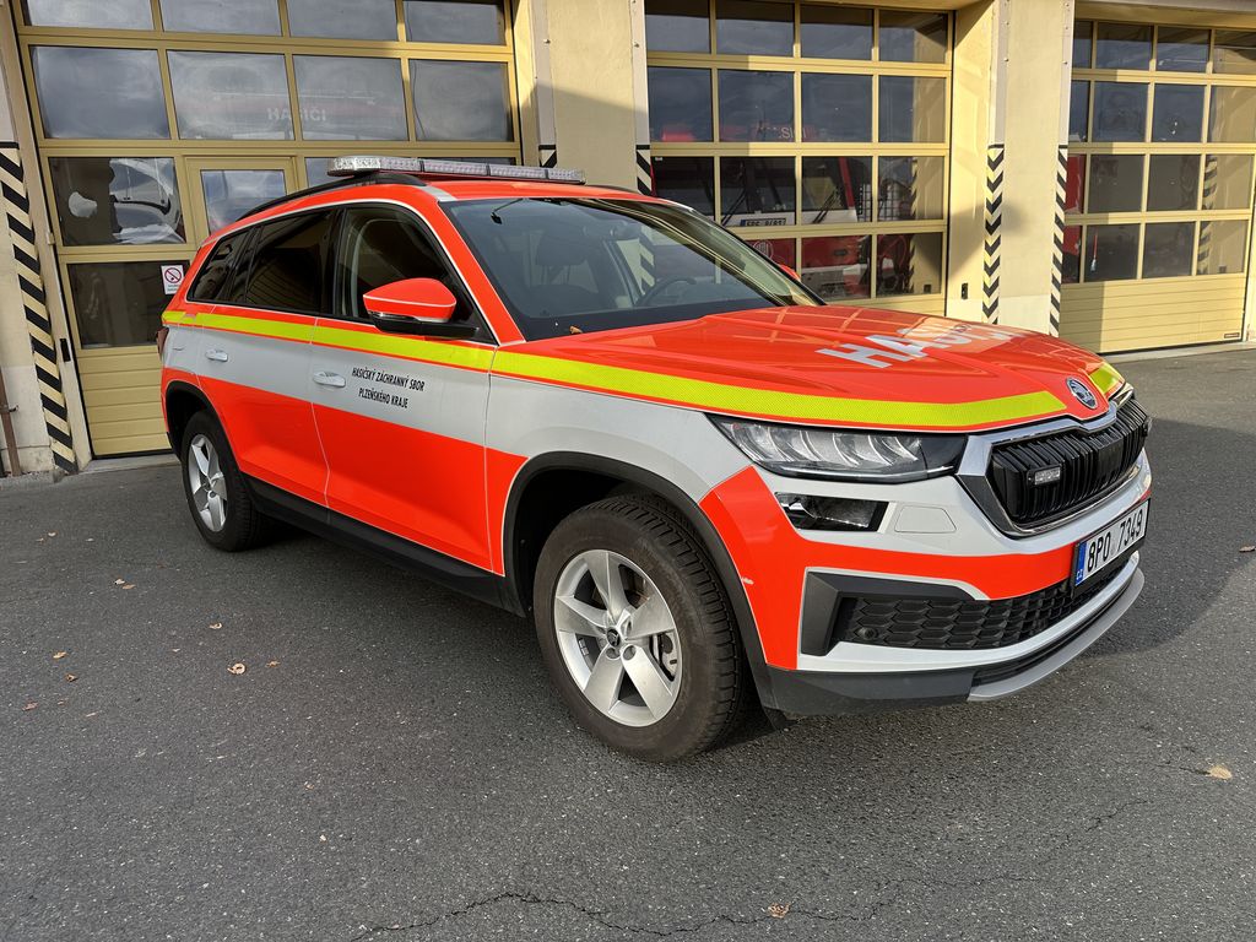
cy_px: 471
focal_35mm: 24
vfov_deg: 56.8
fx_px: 871
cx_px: 628
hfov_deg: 71.6
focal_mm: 6.86
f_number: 1.78
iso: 80
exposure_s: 1/1374
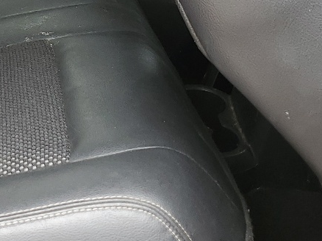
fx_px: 883
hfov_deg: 19.9
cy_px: -30
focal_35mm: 95
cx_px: -16
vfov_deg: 15.1
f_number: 1.5
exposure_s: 1/161
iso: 50
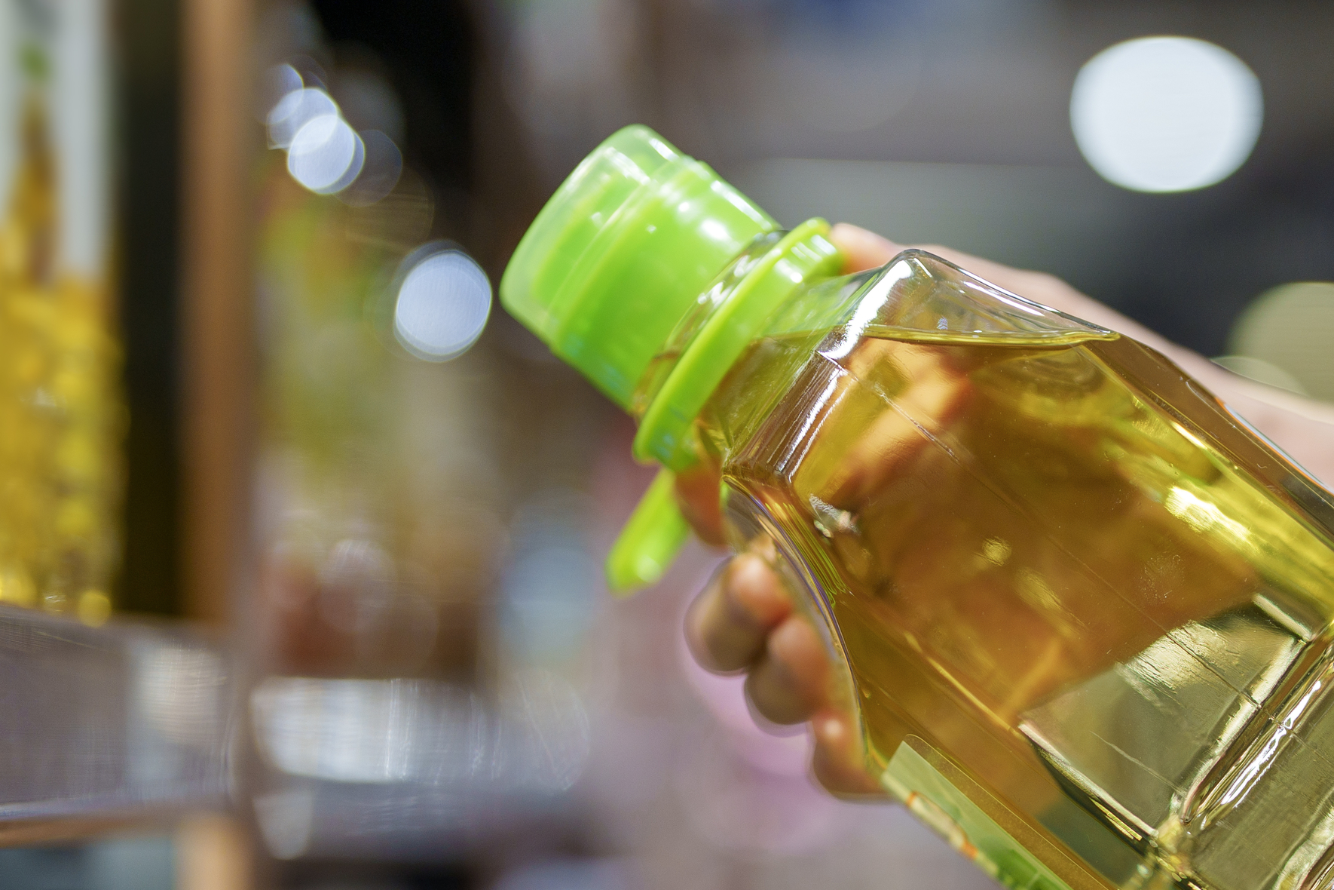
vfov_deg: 12.0
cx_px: 1121
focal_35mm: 113
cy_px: 863
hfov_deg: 17.9
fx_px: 4187
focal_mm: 50
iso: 125
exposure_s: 1/125
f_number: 1.4
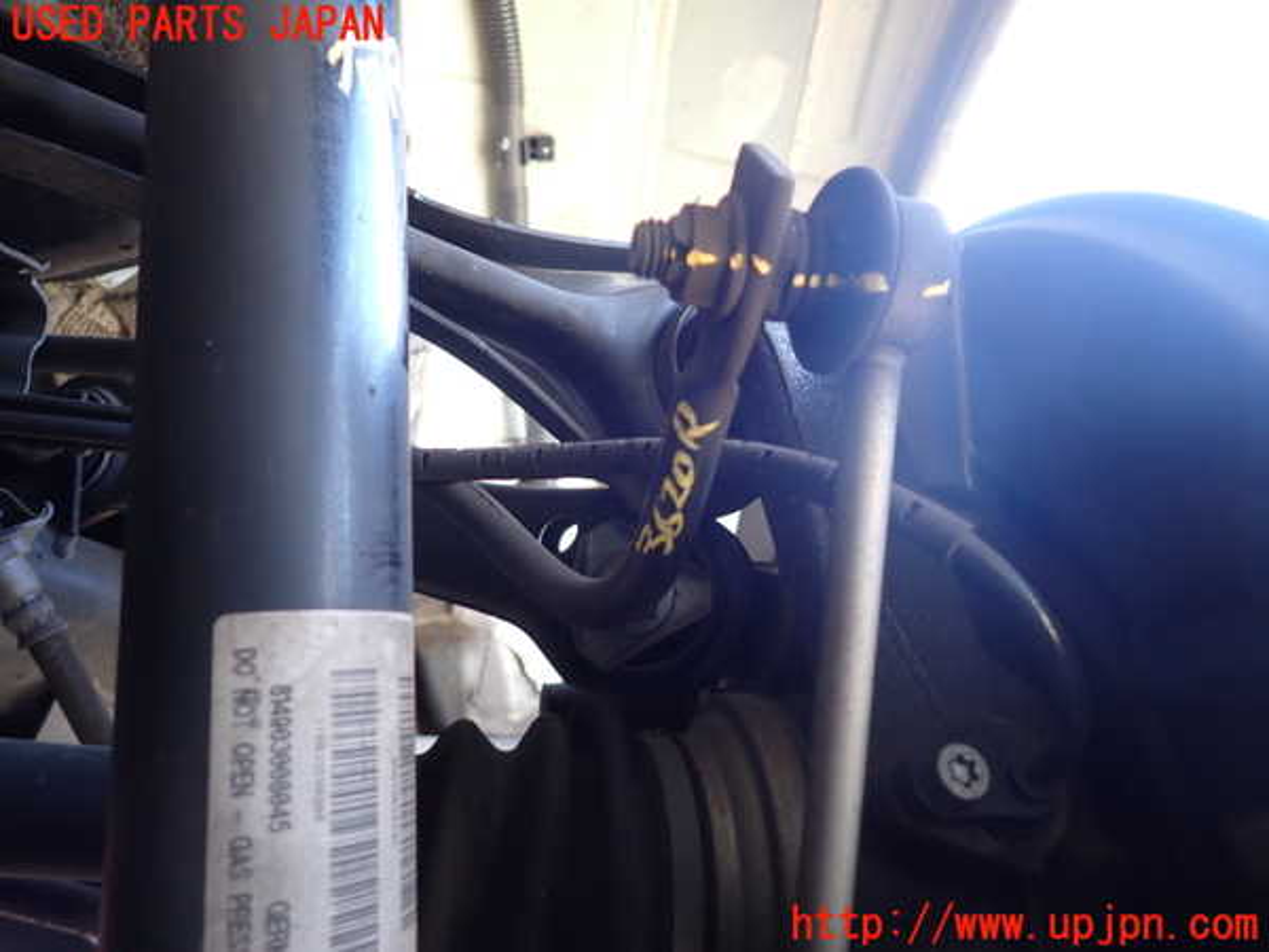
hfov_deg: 69.4
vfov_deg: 54.9
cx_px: 634
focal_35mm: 25
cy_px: 476
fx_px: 916
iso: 200
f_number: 2
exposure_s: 1/60
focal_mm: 4.5
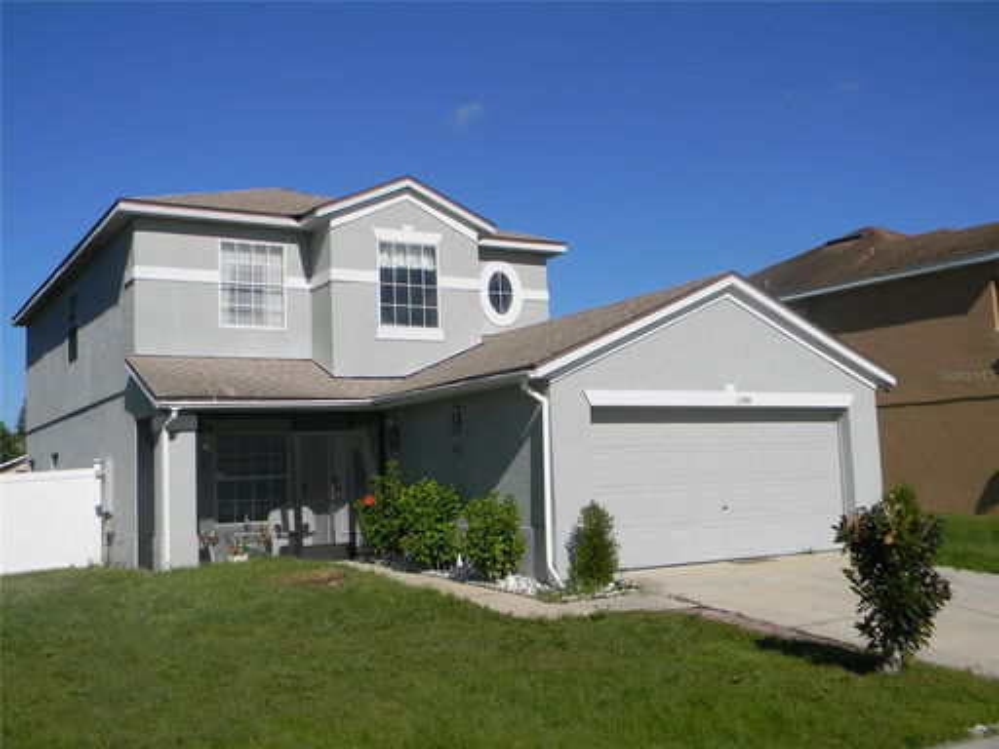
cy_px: 374
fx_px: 1039
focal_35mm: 36
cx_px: 500
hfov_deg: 51.4
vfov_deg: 39.7
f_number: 7.4
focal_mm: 6.4
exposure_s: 1/479
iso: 80
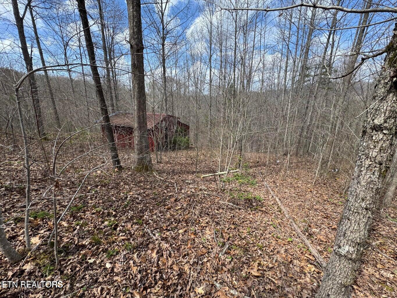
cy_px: 149
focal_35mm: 14
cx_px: 198
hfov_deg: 102.1
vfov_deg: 85.7
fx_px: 161
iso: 40
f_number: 2.2
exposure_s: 1/620
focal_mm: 2.22
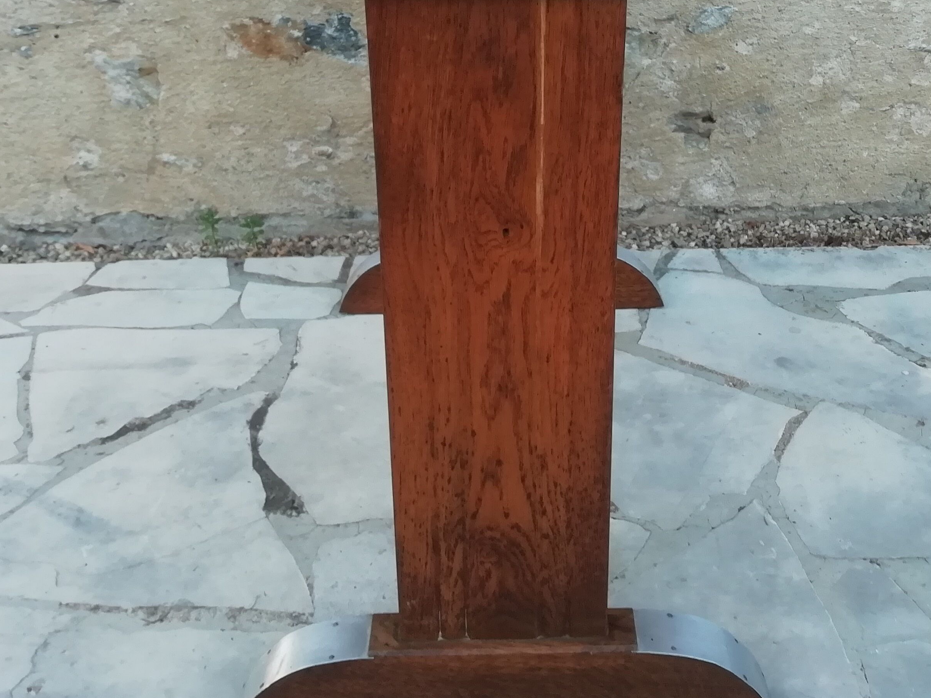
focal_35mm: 45
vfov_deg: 31.7
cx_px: 519
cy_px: 196
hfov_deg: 42.0
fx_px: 1210
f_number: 2.2
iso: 80
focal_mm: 3.46
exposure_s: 1/33.3
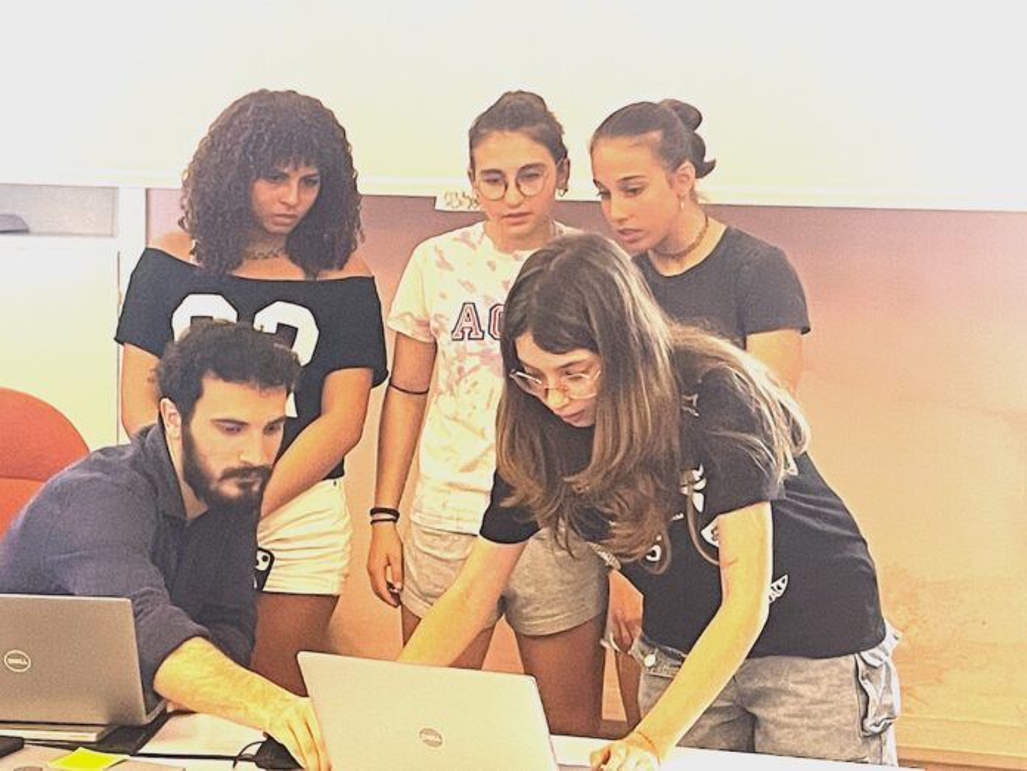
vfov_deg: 16.8
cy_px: 386
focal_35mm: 88
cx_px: 514
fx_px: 2611
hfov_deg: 22.3
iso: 160
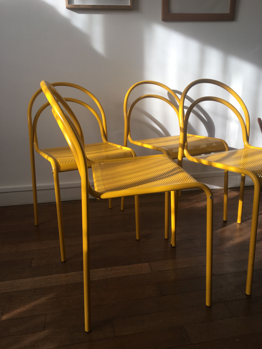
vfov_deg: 61.7
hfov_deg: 48.2
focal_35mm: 29
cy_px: 174
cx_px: 131
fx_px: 293
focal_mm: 4.15
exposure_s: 1/128
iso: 25
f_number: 2.2
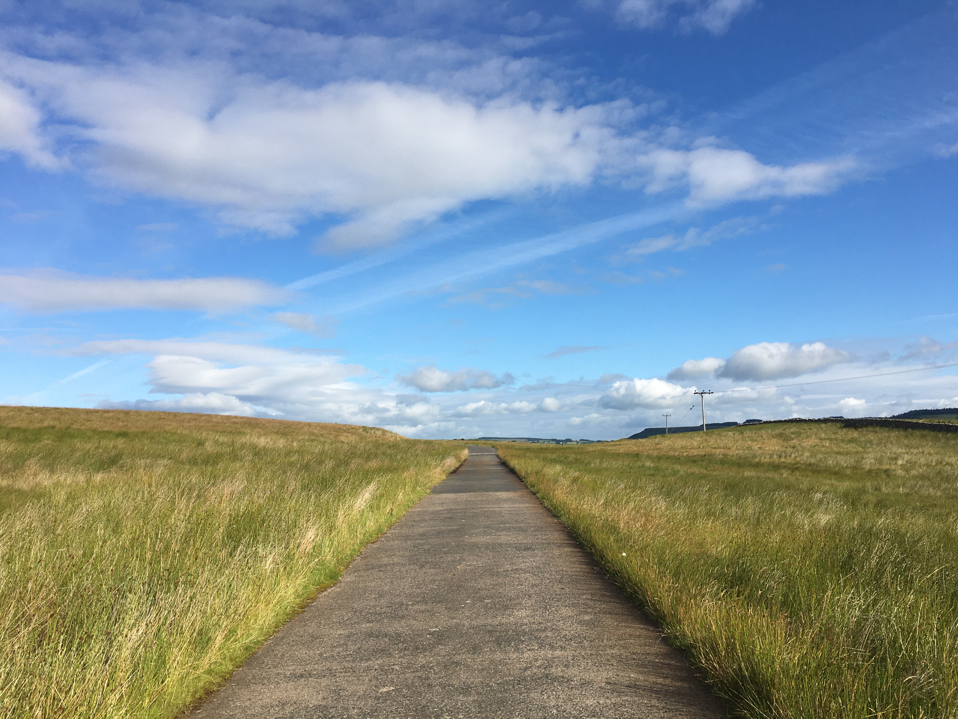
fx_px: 803
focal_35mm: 29
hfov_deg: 61.7
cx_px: 479
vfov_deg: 48.2
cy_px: 360
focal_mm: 4.15
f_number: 2.2
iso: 25
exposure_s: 1/1972
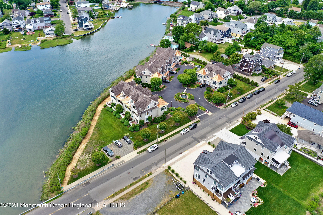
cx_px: 162
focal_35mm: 28
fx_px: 251
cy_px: 108
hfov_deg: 65.5
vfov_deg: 46.4
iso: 100
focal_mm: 10.3
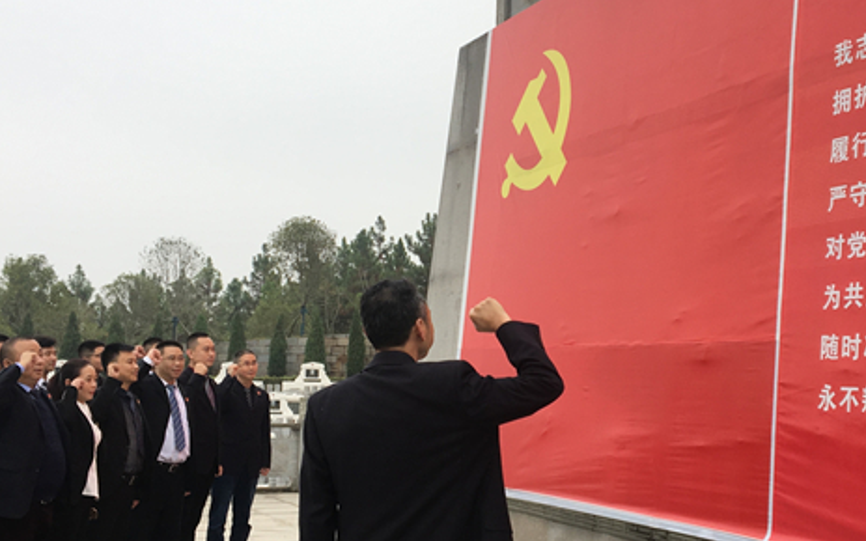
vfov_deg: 24.4
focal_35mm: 53
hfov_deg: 38.0
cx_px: 517
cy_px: 257
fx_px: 1251
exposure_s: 1/121
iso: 25
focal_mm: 4.15
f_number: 2.2
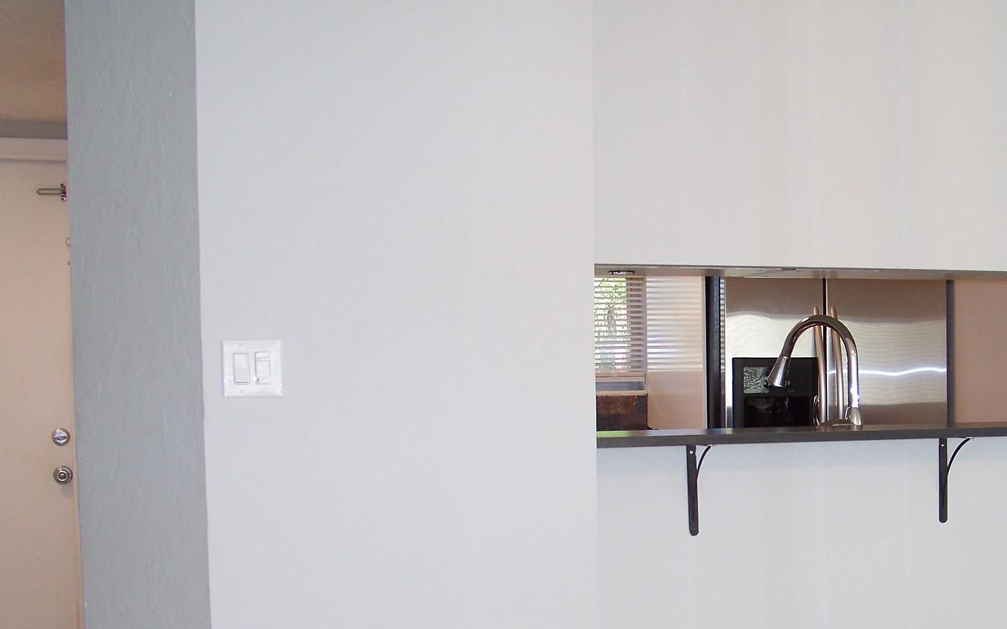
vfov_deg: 23.3
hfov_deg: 36.0
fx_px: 1509
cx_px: 761
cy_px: 475
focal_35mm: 55
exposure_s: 1/30
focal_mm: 5.85
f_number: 2.8
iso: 64
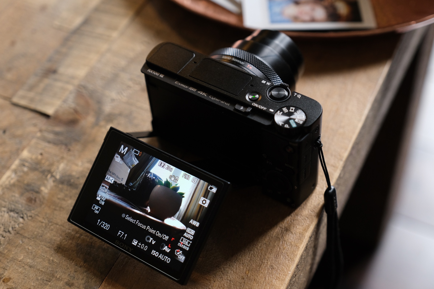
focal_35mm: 58
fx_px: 699
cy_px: 144
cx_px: 217
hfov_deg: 34.5
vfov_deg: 23.4
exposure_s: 1/200
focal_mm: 38.8
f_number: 2.8
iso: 1250
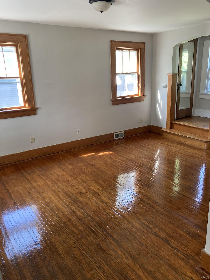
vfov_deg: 63.4
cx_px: 105
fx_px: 226
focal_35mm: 28
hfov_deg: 49.7
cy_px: 140
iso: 125
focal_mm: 3.99
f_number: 1.8
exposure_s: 1/60
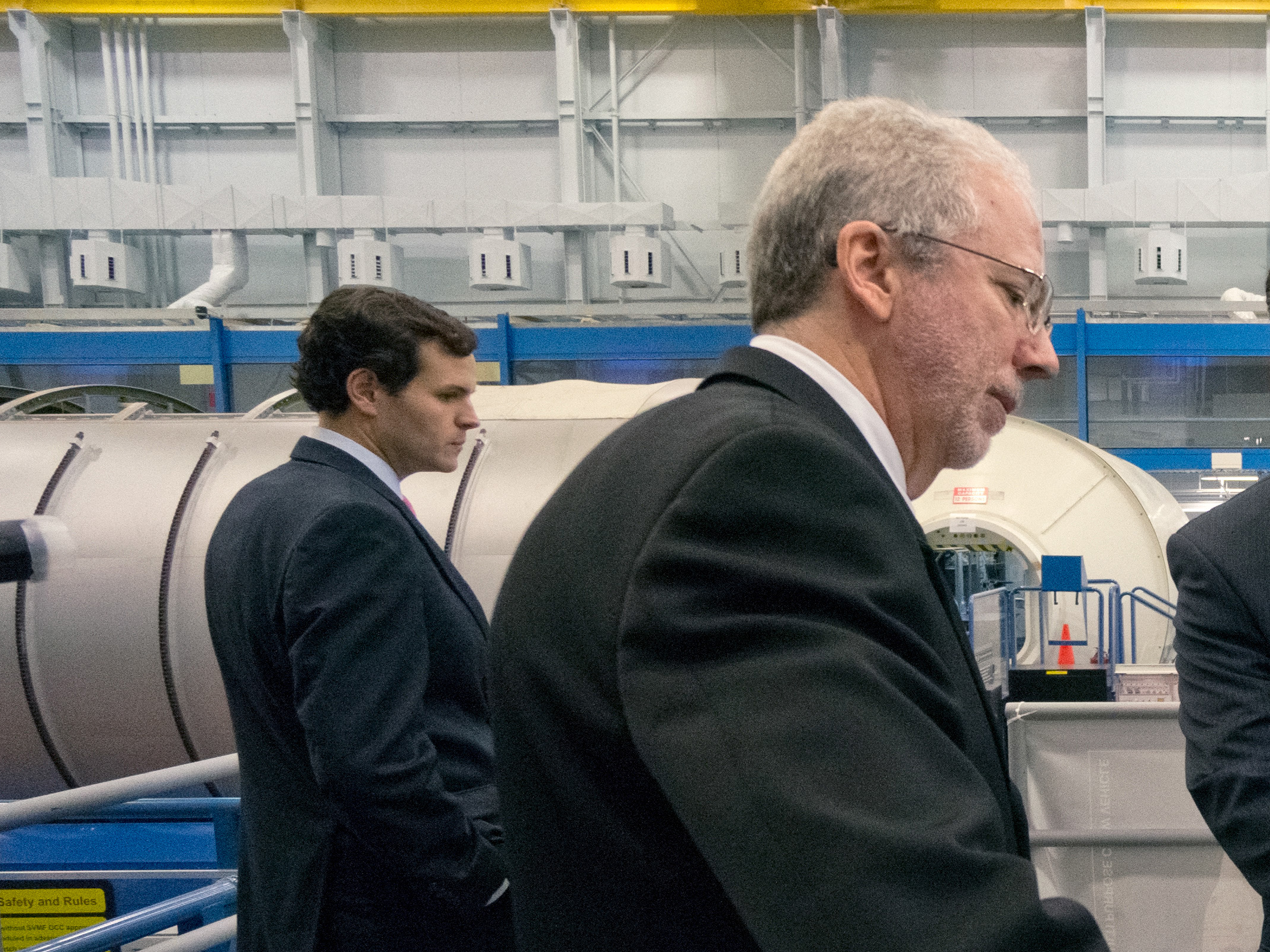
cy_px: 649
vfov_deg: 42.2
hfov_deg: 44.7
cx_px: 1336
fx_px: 1211
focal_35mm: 33
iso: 1600
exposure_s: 1/100
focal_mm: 10
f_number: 4
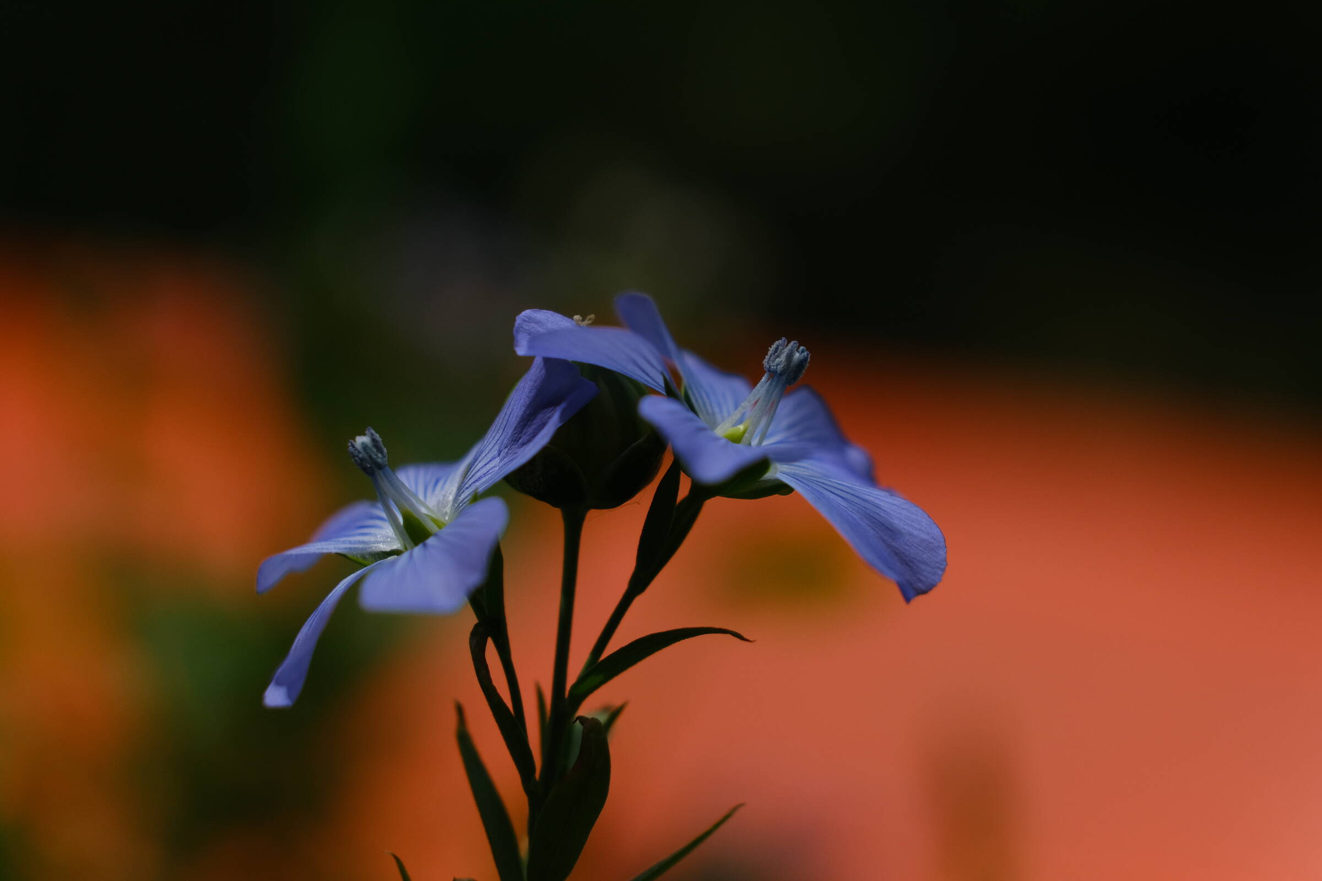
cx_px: 661
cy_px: 440
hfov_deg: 24.5
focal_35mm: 83
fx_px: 3048
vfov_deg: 16.5
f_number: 5
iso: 320
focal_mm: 55
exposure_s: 1/2700
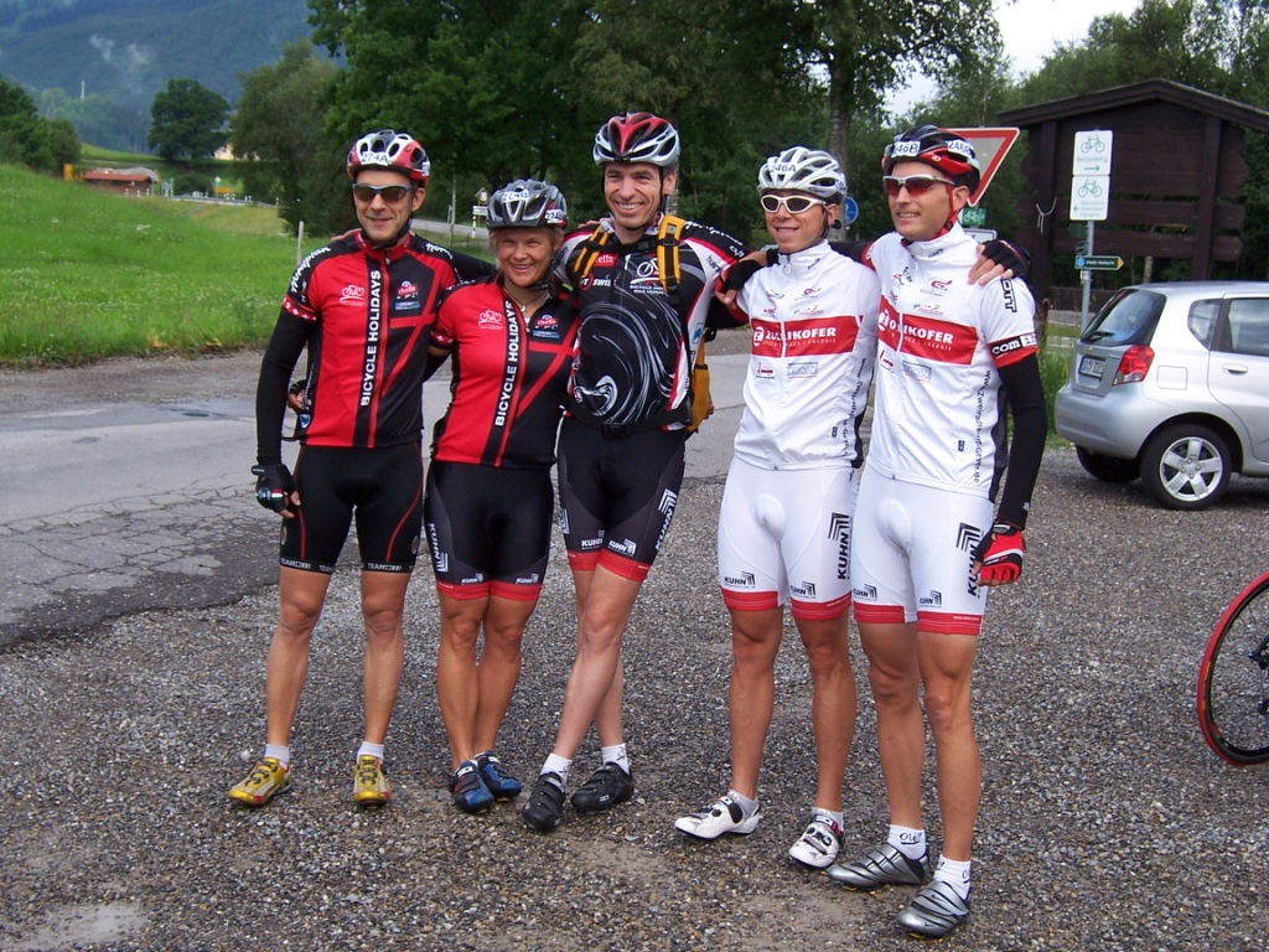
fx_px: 1796
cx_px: 634
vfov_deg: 29.7
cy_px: 476
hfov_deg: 38.9
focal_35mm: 49
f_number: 4
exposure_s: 1/350
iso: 80
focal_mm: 8.2
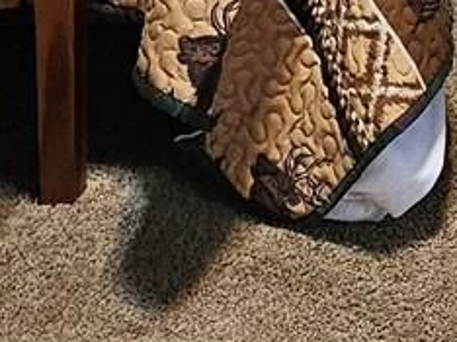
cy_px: -553
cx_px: 543
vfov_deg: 12.1
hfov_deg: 20.6
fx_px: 1174
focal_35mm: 89
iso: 320
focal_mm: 2.2
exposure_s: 1/30
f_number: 2.2
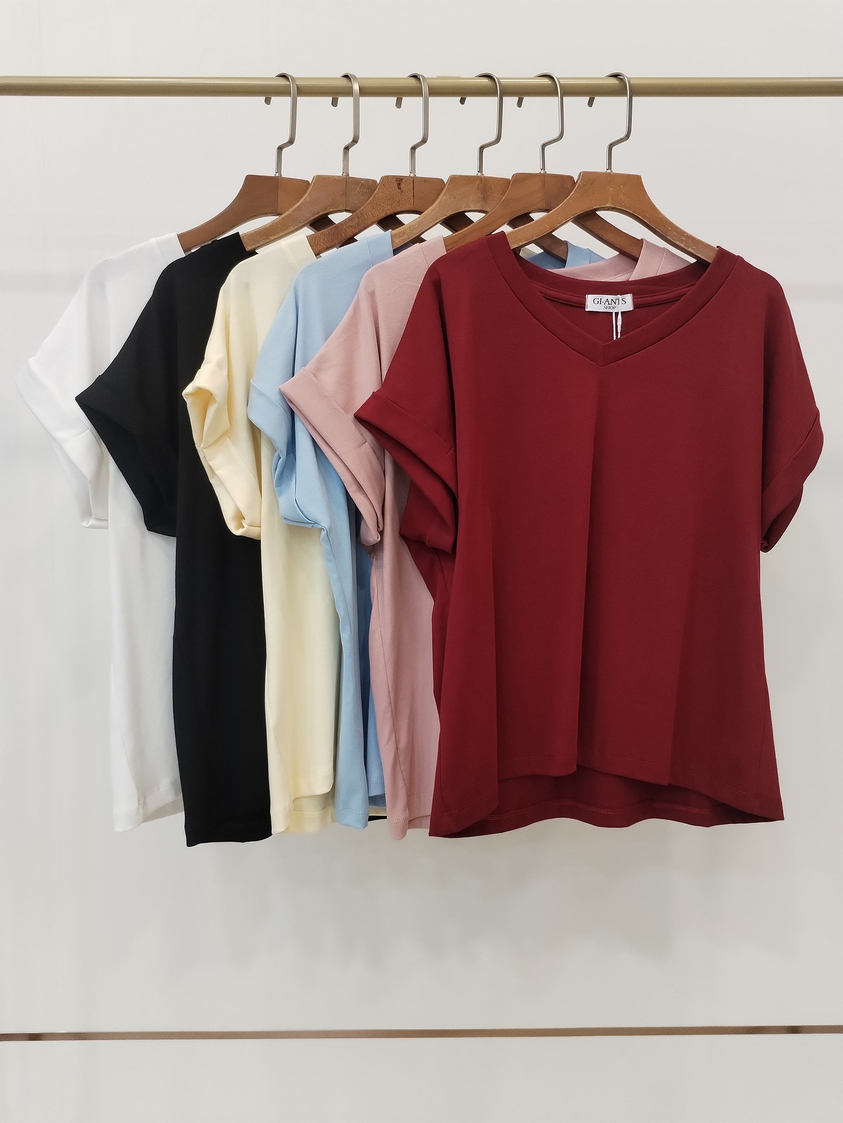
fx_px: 942
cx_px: 422
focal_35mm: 29
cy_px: 562
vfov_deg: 61.7
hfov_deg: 48.2
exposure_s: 1/60
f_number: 1.8
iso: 418
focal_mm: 4.75
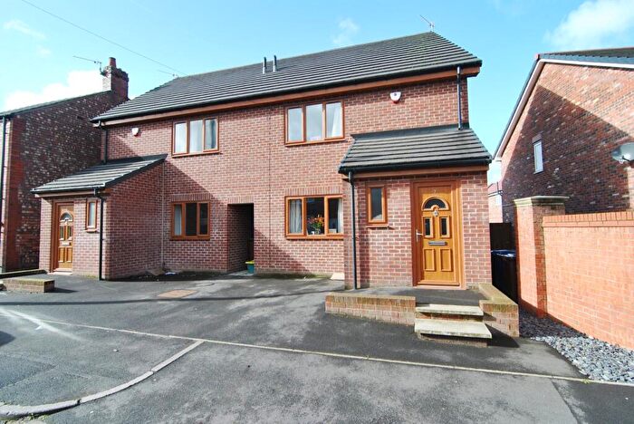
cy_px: 212
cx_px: 317
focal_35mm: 17
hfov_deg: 92.4
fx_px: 304
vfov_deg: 69.8
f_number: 6.3
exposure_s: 1/160
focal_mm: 11.5
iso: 100
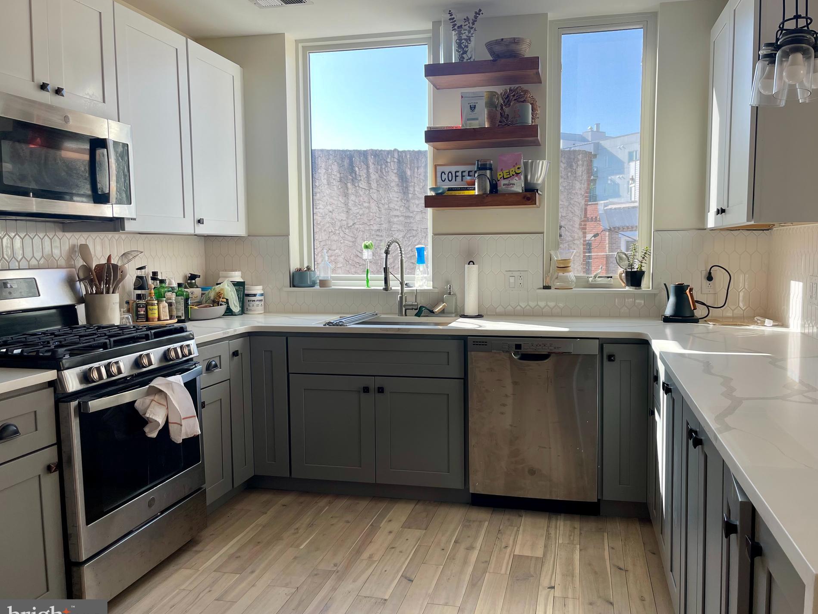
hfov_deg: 65.2
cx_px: 441
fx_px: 638
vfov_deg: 51.4
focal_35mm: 27
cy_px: 303
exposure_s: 1/422
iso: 32
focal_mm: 5.1
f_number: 1.6
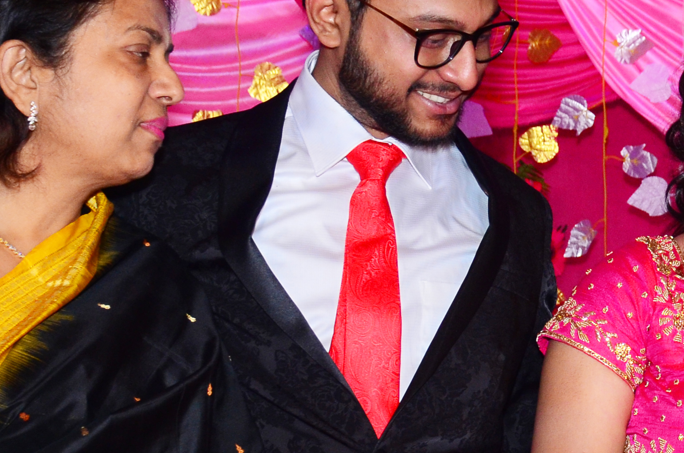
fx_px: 3090
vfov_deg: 8.4
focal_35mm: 163
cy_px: 410
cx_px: 818
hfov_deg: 12.3
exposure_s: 1/125
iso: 640
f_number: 5.6
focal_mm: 34
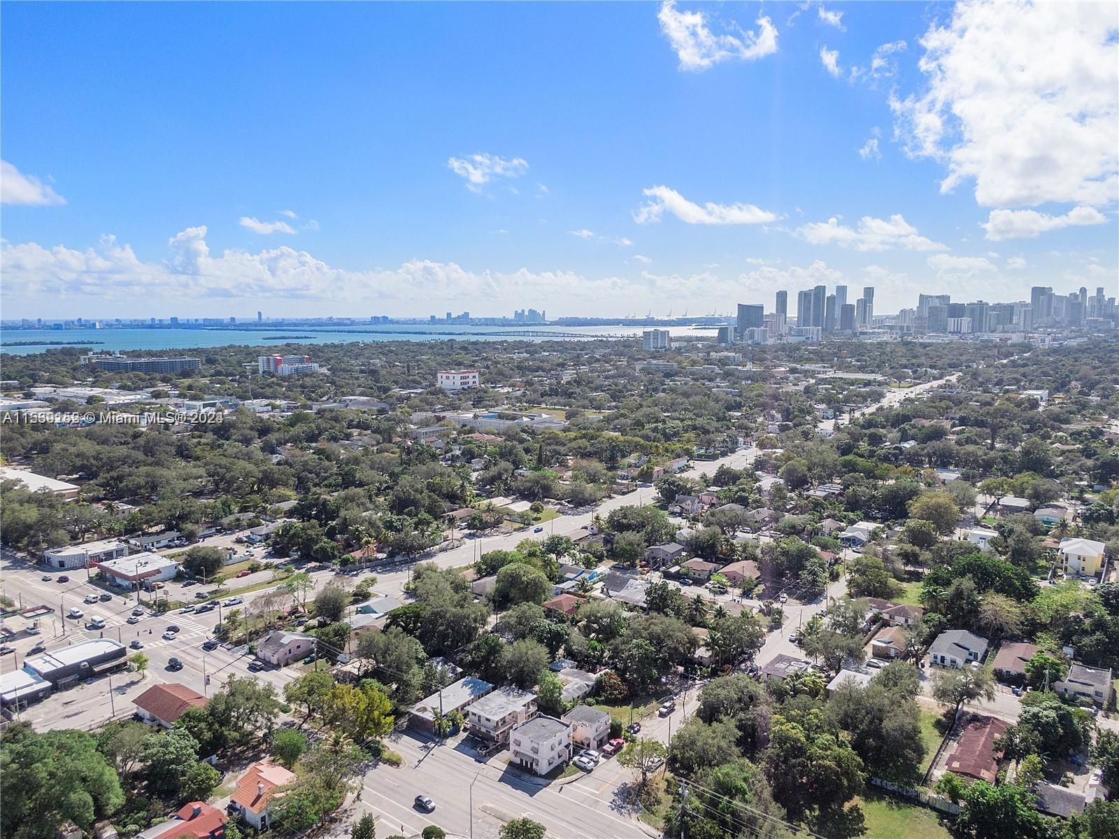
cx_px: 560
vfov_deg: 56.8
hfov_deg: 71.6
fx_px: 776
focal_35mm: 24
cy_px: 420
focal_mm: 4.39
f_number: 2.8
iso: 100
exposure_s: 1/3200
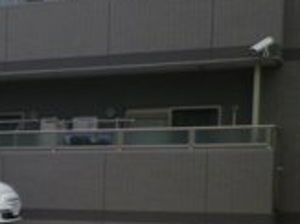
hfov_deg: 15.0
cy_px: 237
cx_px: -276
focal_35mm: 110
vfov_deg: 13.2
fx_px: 953
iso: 80
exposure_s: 1/160
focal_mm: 5
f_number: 3.2
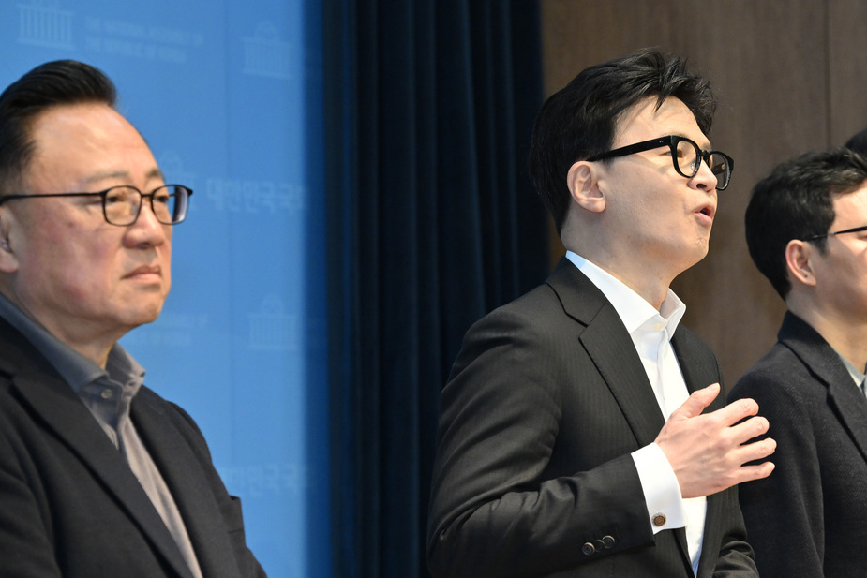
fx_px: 4191
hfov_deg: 11.8
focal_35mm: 174
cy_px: 352
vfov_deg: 7.9
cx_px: 560
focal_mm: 115
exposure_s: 1/250
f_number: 5.6
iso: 2000
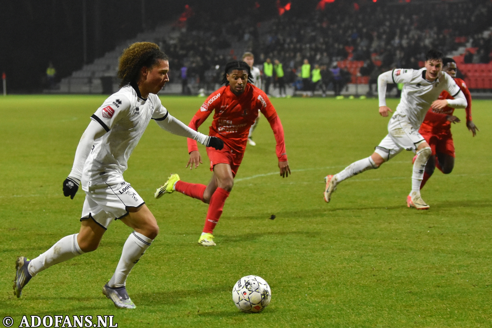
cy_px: 164
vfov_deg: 13.0
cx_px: 246
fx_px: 1435
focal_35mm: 105
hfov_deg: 19.5
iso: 3200
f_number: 2.8
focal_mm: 70
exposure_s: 1/640
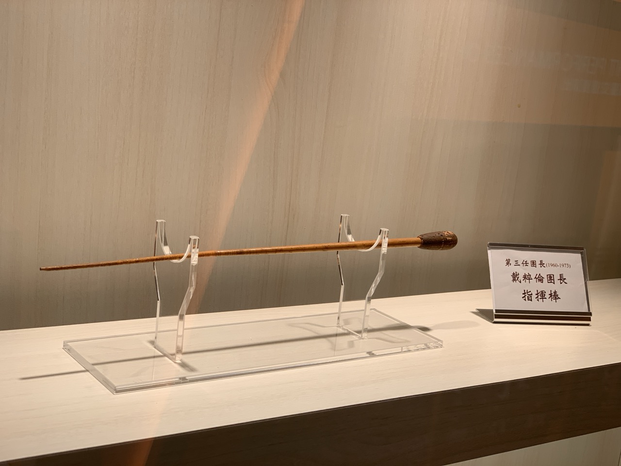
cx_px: 310
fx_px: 933
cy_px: 233
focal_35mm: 52
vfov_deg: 28.0
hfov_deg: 36.8
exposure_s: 1/120
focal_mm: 6
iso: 25
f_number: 2.4
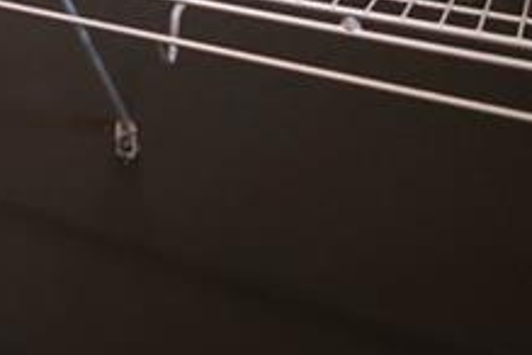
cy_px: -288
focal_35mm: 70
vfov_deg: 16.3
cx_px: -479
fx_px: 1034
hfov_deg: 19.5
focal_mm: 10
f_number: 4.5
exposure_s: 1/8
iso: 100
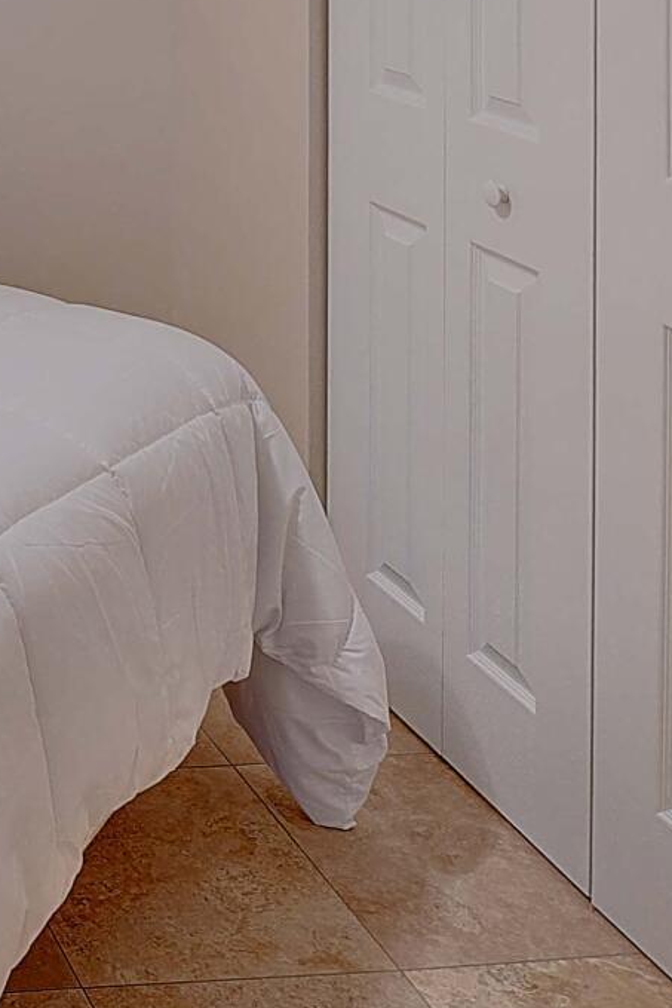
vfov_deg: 31.5
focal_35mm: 53
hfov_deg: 20.4
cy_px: -201
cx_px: -432
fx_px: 1483
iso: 100
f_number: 5.6
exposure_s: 1/4
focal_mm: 12
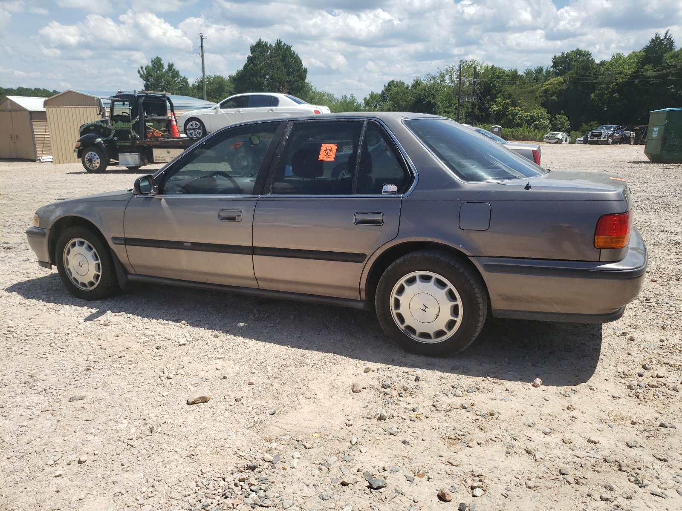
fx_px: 512
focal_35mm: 26
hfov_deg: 67.3
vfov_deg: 53.1
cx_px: 341
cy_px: 256
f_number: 1.5
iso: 50
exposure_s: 1/3333
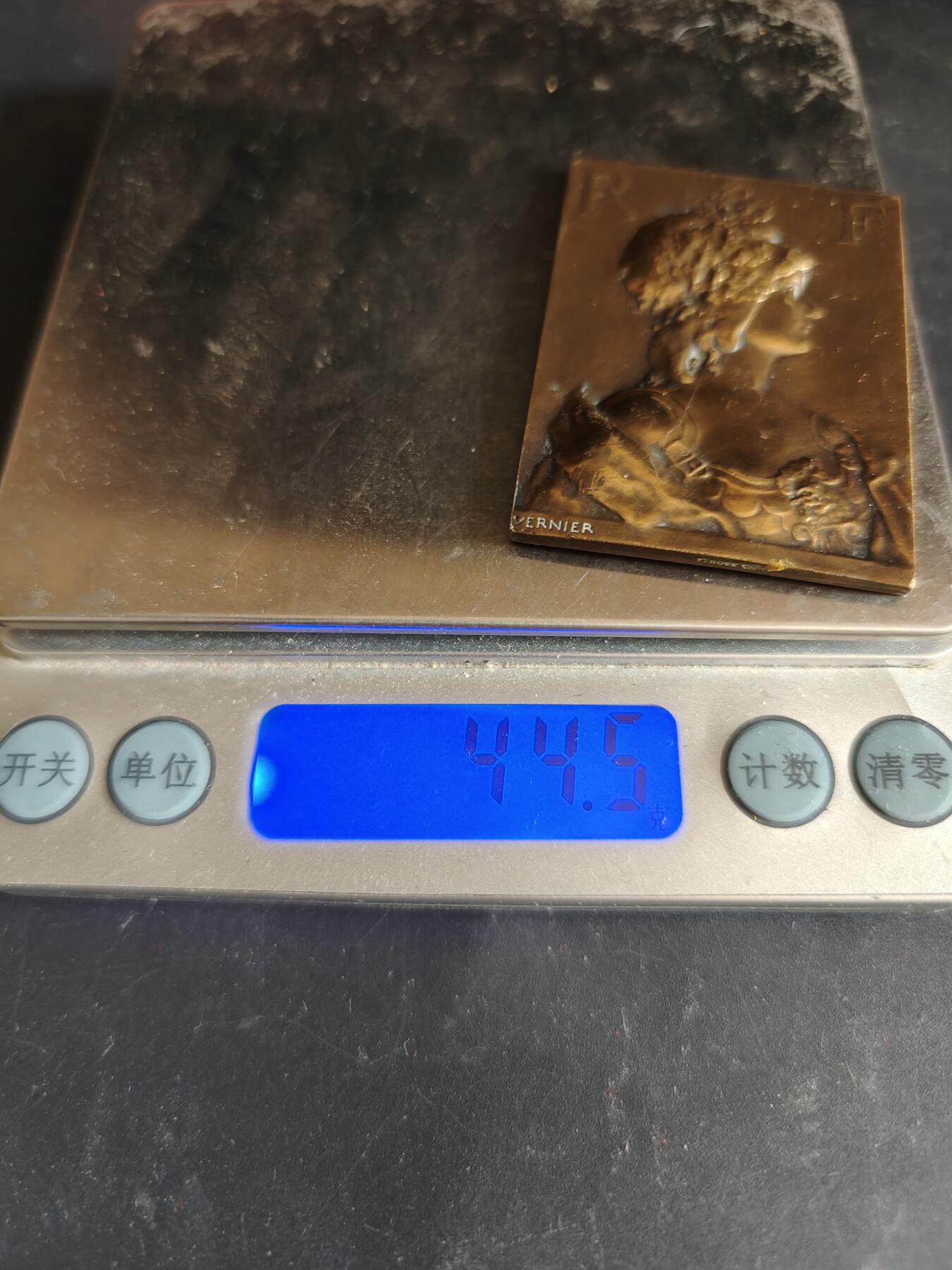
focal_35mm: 23
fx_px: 843
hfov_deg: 58.9
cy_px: 635
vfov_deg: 73.9
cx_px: 476
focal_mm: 6.06
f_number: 1.6
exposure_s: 1/100
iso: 640
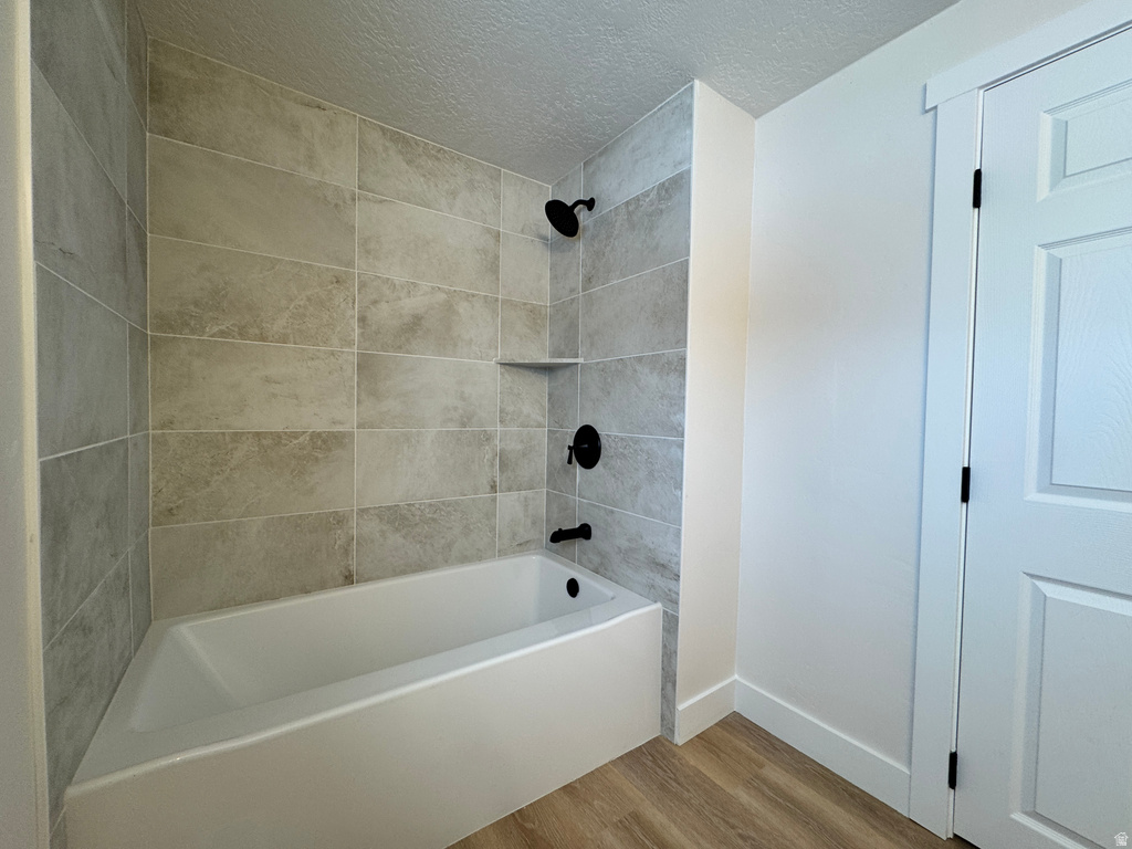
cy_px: 424
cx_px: 566
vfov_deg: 85.7
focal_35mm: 14
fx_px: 458
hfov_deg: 102.1
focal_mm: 2.22
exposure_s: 1/120
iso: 125
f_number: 2.2
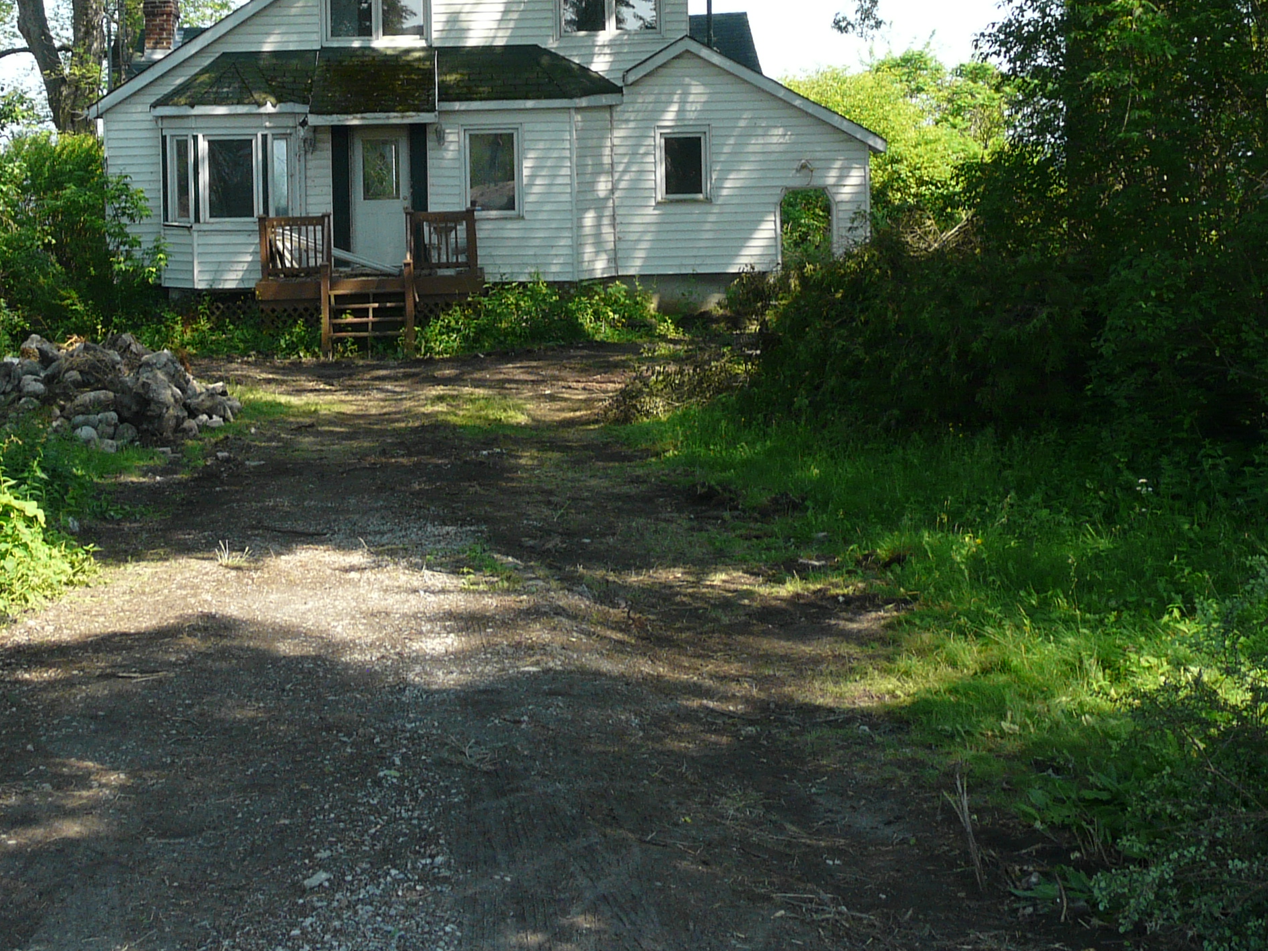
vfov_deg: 24.4
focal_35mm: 59
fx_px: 2161
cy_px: 183
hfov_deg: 32.5
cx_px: 451
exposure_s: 1/200
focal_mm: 5.6
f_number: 4
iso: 100
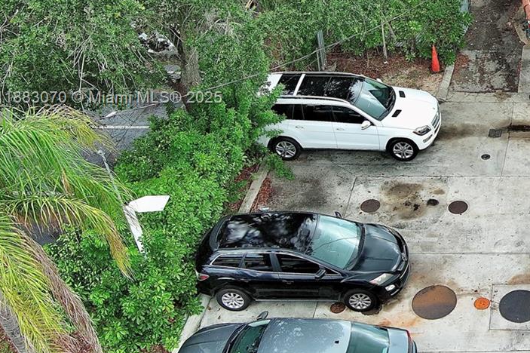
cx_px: 584
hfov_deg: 27.8
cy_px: 99
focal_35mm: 66
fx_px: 971
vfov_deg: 20.5
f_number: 2.8
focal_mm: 10.57
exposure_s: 1/402
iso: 100
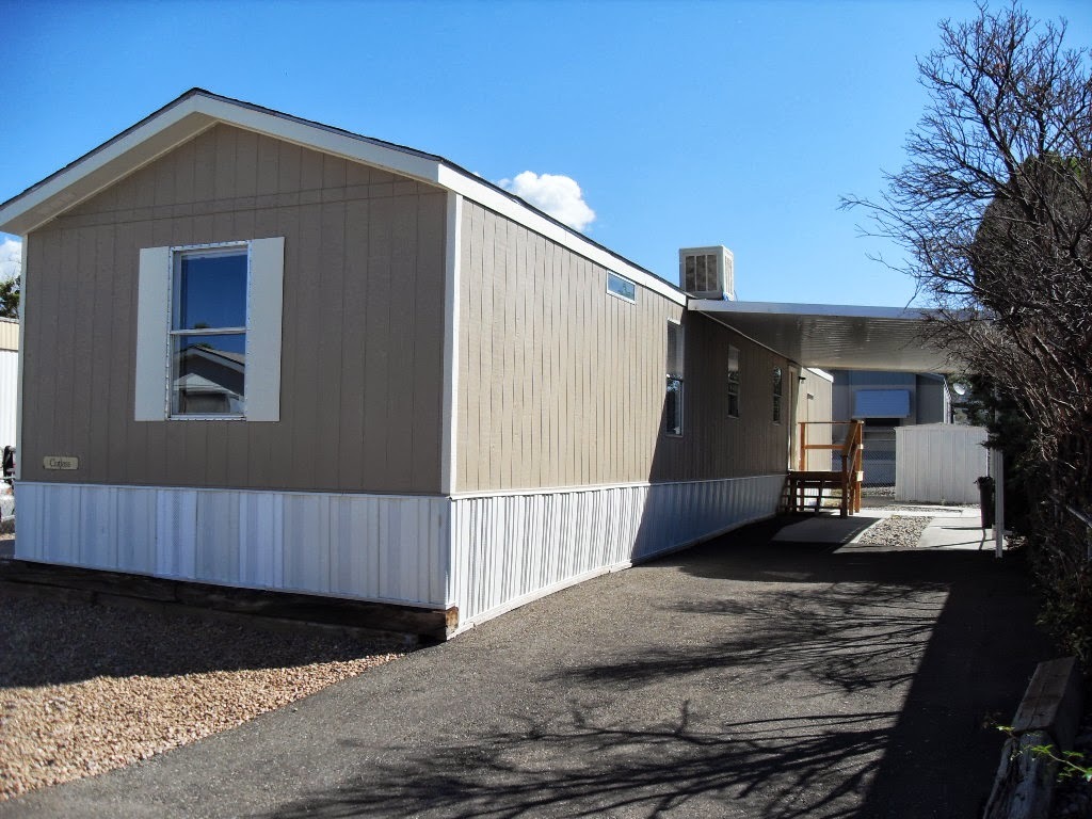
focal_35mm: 34
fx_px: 1073
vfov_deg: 41.8
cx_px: 546
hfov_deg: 54.0
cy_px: 410
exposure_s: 1/250
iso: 80
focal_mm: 6.3
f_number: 7
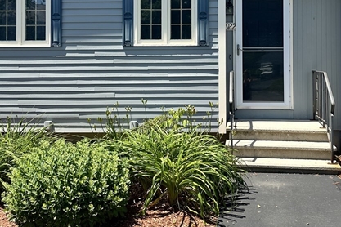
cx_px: 209
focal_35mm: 46
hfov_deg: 42.5
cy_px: 52
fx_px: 436
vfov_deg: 28.7
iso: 80
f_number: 1.78
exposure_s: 1/2353
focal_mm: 6.86
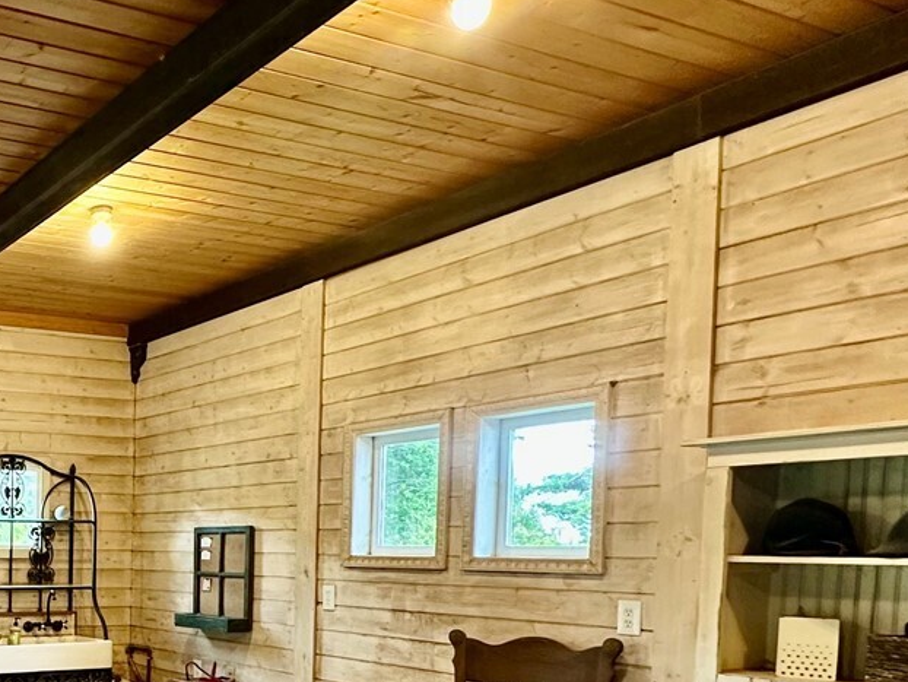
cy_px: 587
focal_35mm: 36
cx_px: -55
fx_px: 945
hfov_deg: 42.2
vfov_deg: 37.6
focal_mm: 2.22
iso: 250
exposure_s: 1/60
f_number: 2.2
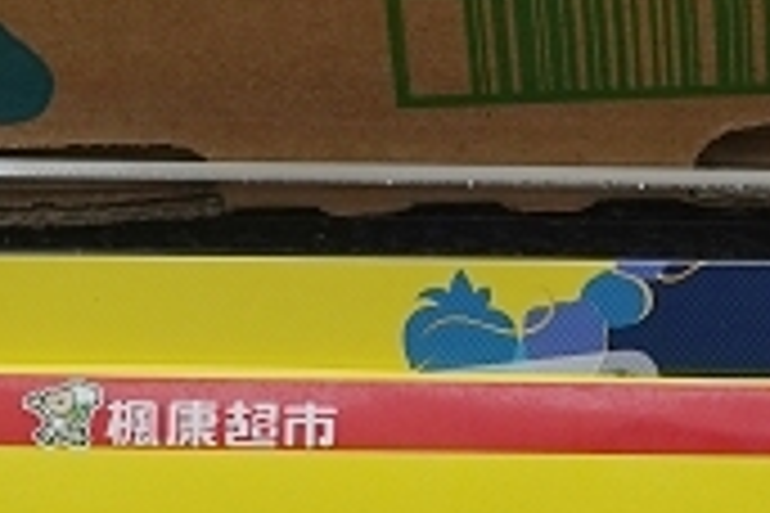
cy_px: 734
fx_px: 4363
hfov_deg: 9.9
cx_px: 937
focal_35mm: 204
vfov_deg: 6.7
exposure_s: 1/160
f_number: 4
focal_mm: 29
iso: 400
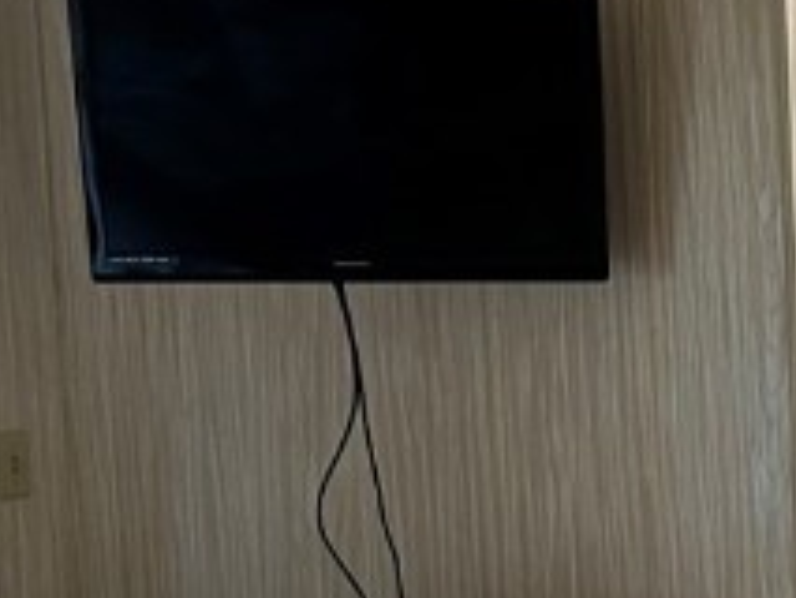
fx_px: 2876
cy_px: 512
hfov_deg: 14.6
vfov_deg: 11.8
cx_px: 1226
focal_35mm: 125
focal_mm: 5.1
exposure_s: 1/60
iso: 100
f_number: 1.6
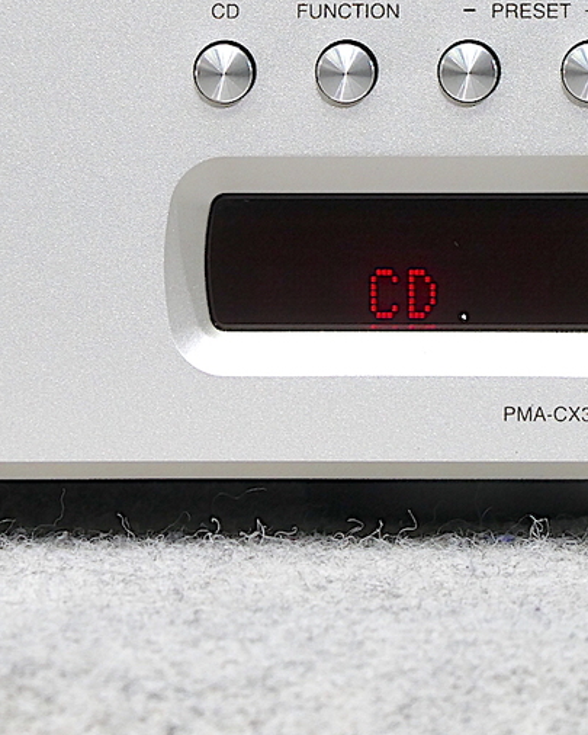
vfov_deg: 4.5
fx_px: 9308
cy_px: 215
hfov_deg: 3.6
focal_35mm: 428
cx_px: 166
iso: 200
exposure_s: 1/8
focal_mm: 41.4
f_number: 5.6
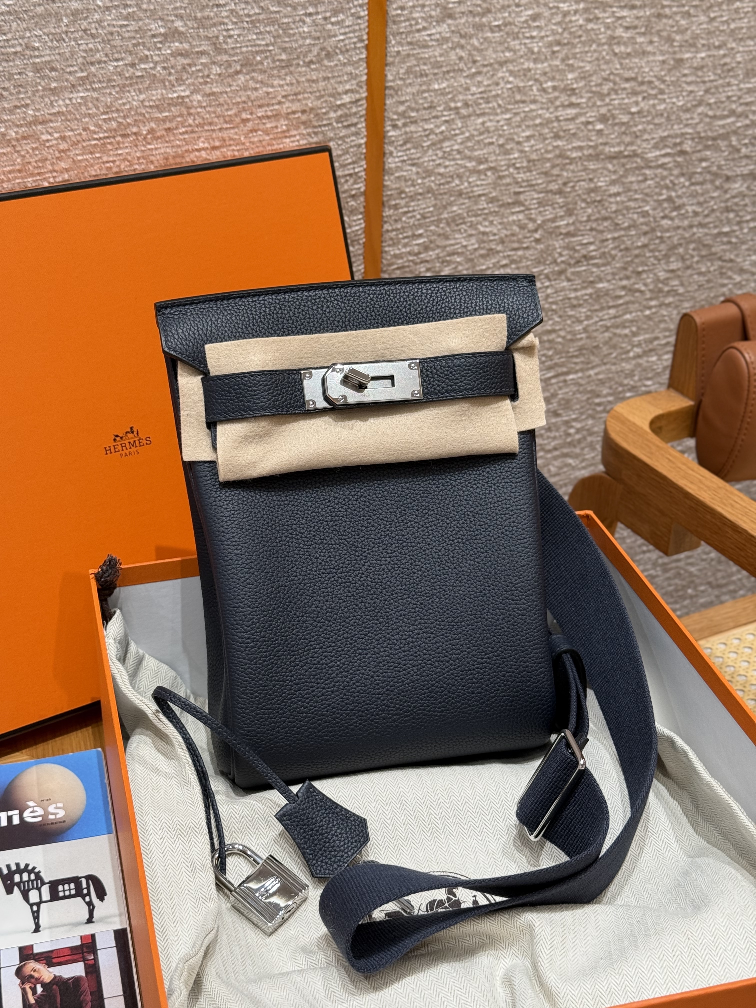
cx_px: 378
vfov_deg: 39.7
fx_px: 1398
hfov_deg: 30.3
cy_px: 504
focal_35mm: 48
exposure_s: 1/50
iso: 50
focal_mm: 6.76
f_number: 1.78
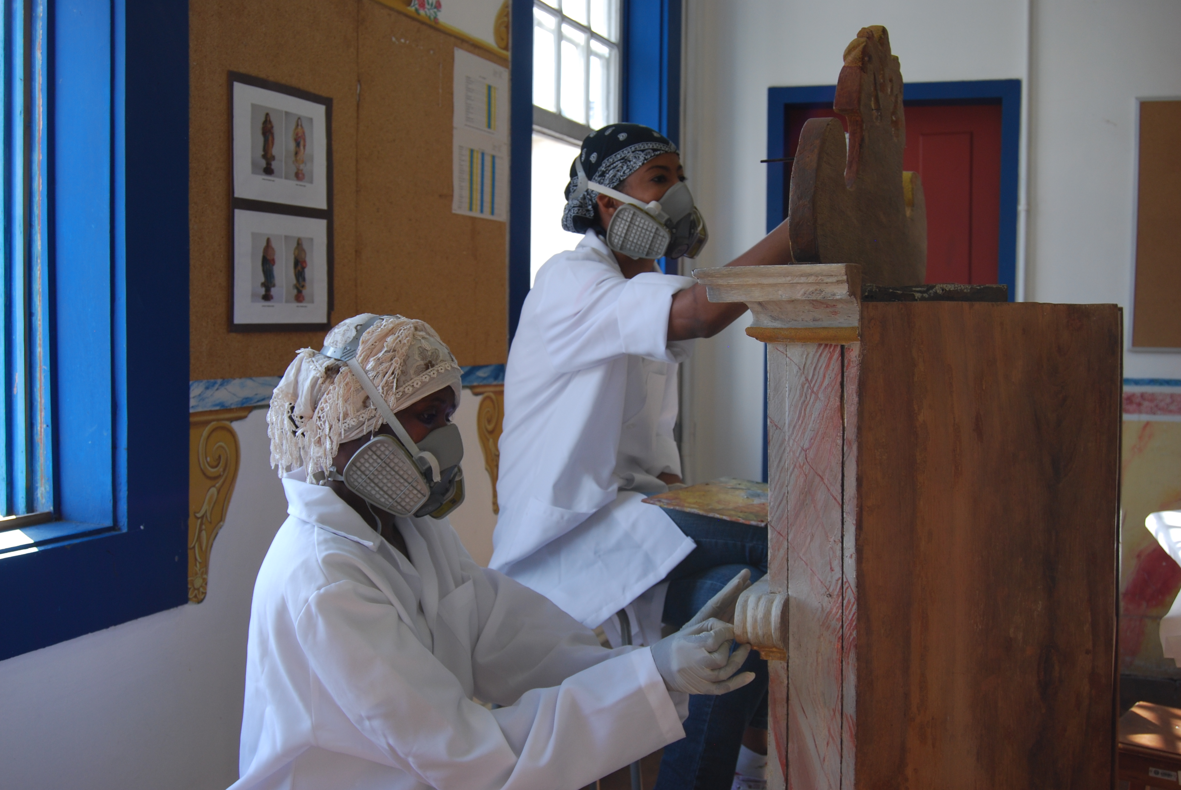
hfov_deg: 49.5
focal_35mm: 39
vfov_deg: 34.3
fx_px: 1281
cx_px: 590
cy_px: 395
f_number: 5.6
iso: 180
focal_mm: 26
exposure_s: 1/125
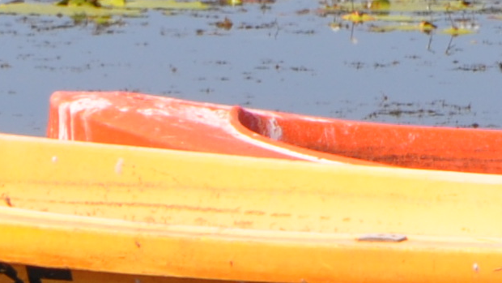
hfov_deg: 0.7
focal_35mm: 2929
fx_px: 38995
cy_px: -24
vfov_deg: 0.4
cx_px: 606
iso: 200
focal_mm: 270
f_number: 6.3
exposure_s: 1/640
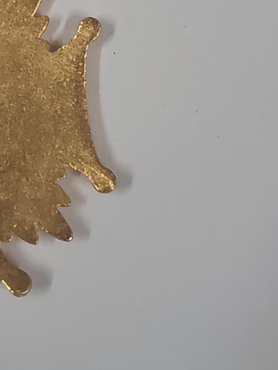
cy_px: -56
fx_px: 1724
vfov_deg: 12.0
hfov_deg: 9.1
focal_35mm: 161
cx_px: -49
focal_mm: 5.52
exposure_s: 1/50
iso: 640
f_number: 1.95
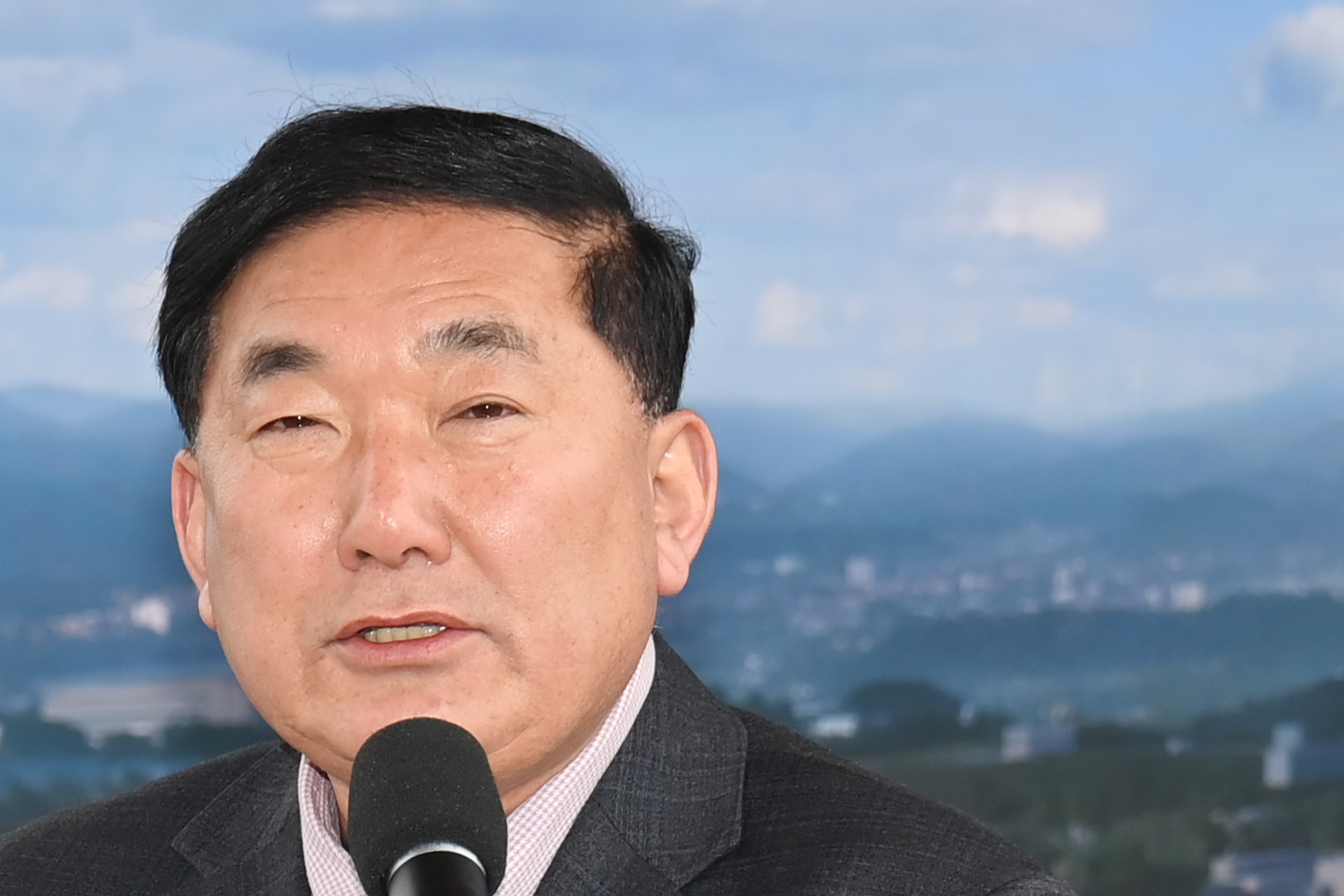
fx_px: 16015
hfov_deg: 4.8
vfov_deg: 3.2
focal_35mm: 429
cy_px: 1232
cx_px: 293
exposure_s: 1/250
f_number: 6.3
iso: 320
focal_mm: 120
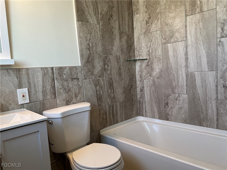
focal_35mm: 26
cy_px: 85
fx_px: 170
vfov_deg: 53.1
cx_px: 114
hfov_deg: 67.3
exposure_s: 1/120
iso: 125
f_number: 1.5
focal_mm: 5.7
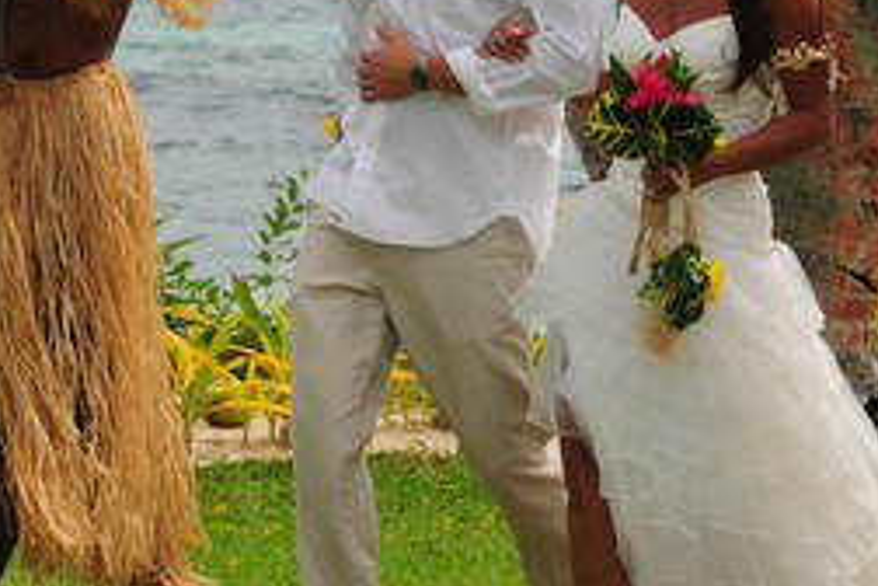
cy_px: 73
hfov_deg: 7.5
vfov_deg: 5.0
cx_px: 544
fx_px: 6684
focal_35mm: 274
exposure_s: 1/200
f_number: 7.1
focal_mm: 85
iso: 200
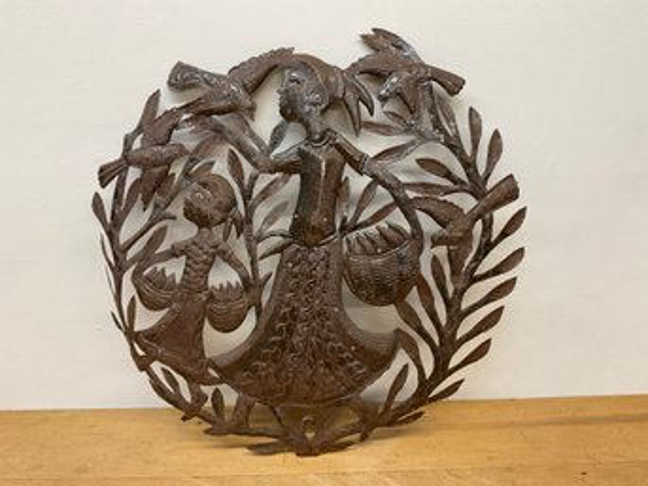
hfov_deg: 61.7
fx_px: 543
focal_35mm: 29
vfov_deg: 48.2
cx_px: 324
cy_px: 243
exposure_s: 1/60
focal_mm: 3
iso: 80
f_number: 1.8
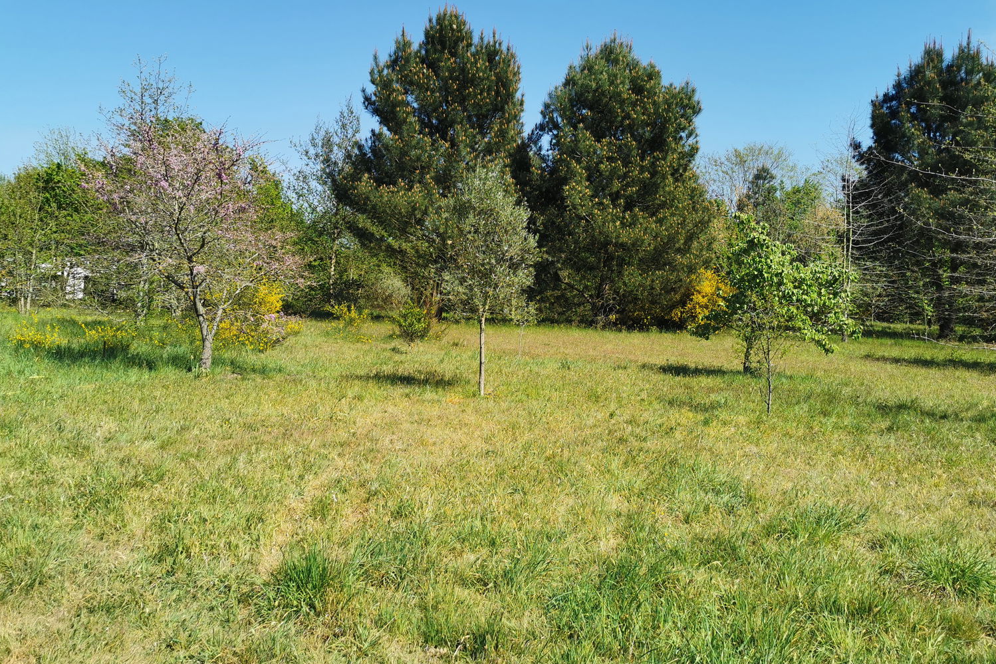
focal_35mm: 30
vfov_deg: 43.4
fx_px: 830
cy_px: 277
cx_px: 516
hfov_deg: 61.9
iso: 50
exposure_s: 1/3534
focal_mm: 5.56
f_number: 1.6
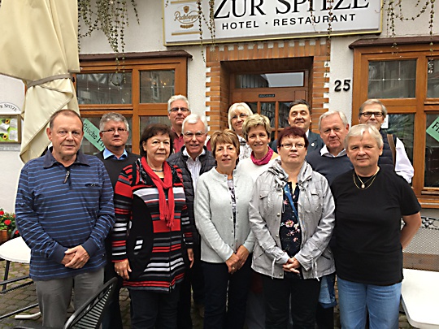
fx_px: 368
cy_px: 164
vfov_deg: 48.2
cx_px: 220
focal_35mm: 29
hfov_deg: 61.7
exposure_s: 1/33
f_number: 2.2
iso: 32
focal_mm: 4.15
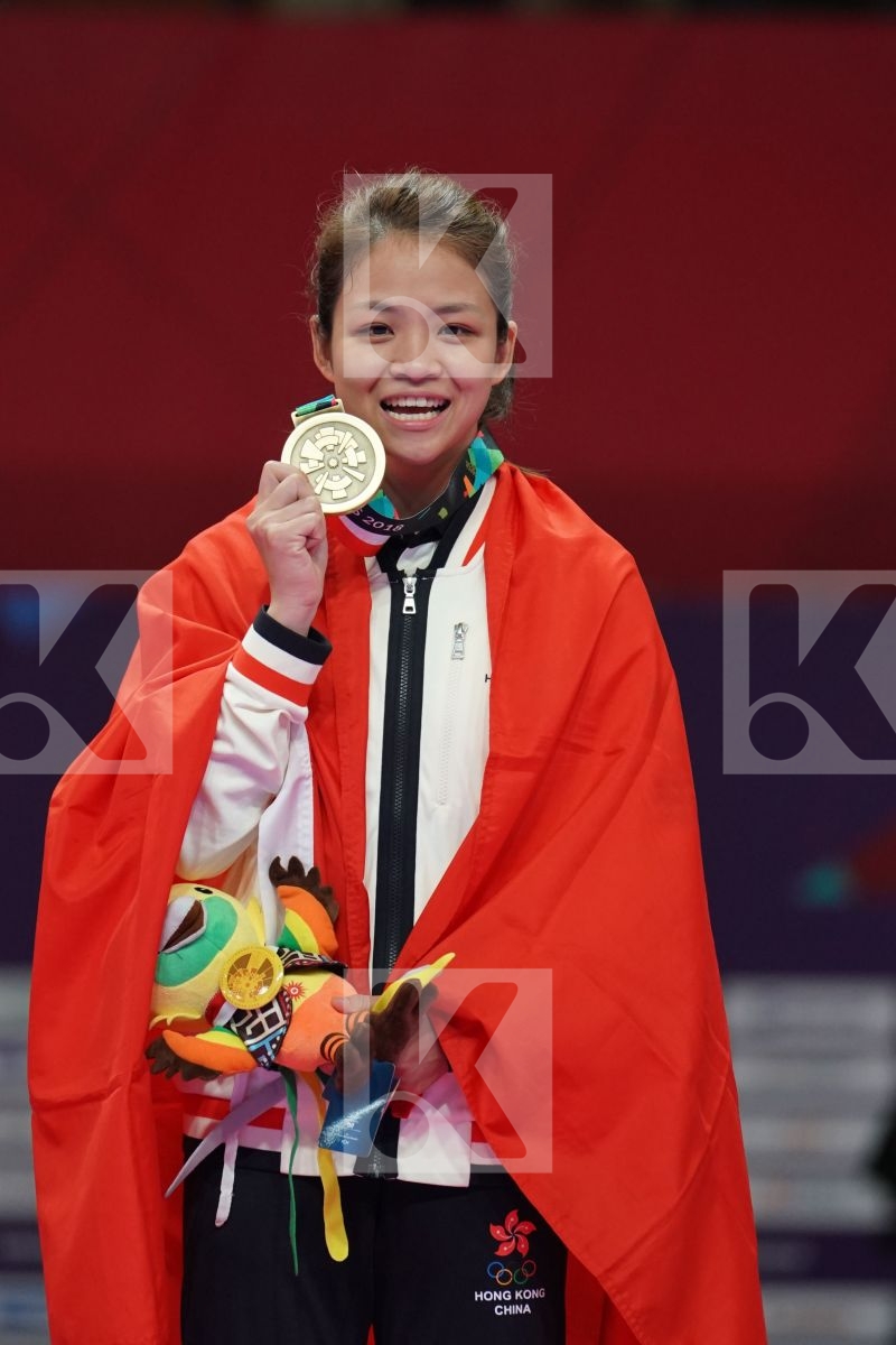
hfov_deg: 3.3
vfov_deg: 4.9
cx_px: 448
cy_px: 672
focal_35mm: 420
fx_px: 15679
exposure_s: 1/500
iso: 2500
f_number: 4
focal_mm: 280
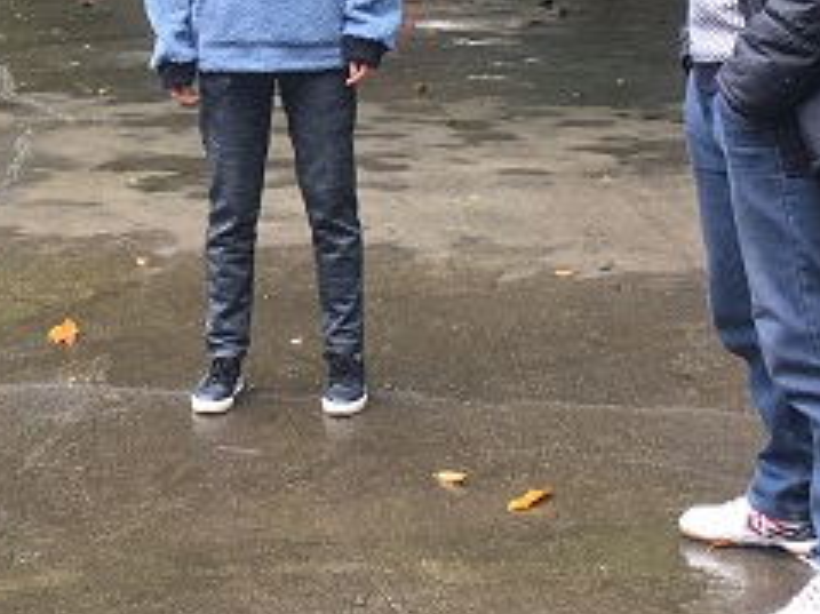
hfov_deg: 19.9
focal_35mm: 97
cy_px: -45
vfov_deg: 14.9
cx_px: 117
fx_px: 2297
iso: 32
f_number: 2.2
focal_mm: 4.15
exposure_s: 1/50
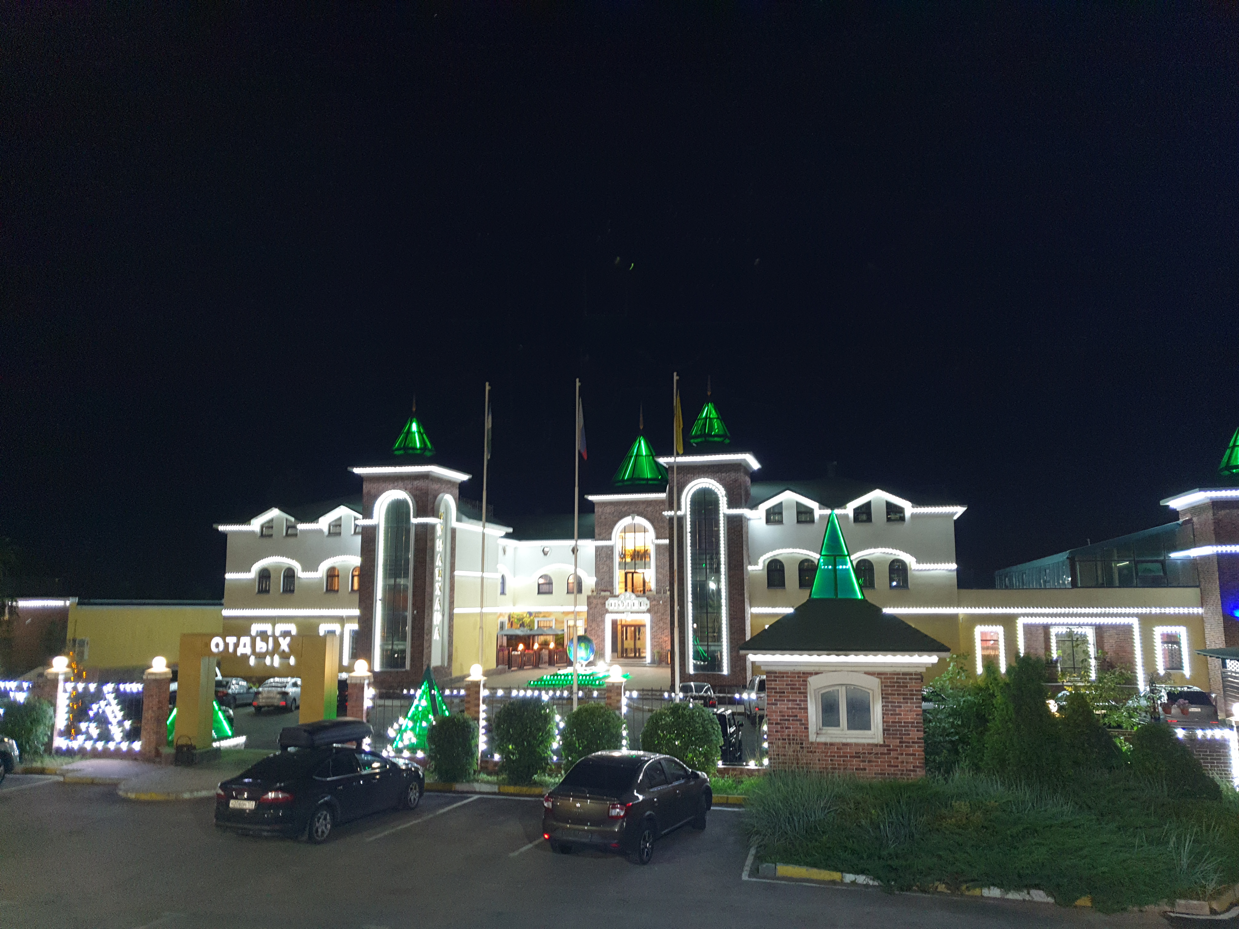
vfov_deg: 53.1
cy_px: 464
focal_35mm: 26
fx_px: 931
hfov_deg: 67.3
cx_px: 620
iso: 160
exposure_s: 1/14
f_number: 1.5
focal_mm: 4.3
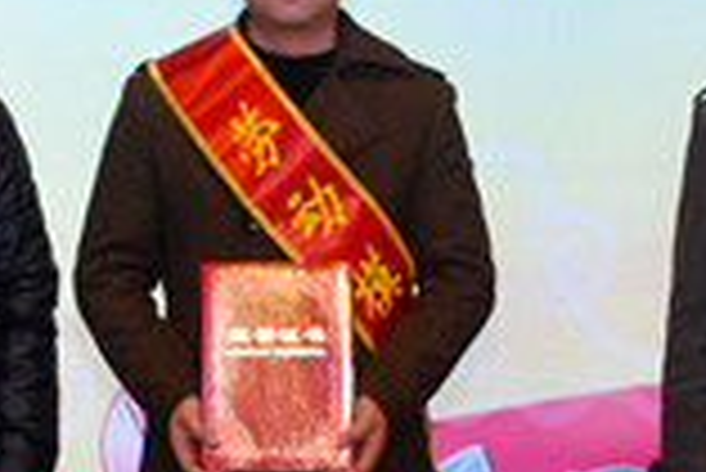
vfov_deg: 3.6
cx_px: 184
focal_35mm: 383
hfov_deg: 5.4
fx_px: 7518
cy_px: 205
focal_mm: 50
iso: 400
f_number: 5.6
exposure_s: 1/50
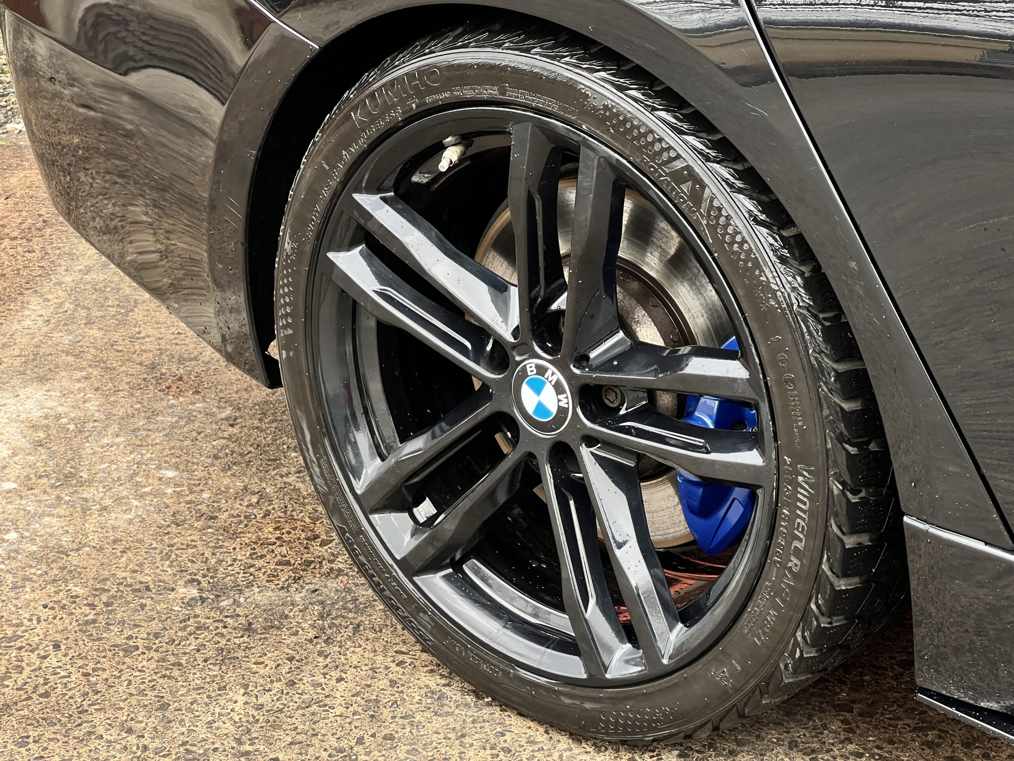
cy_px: 380
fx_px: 2256
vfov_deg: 19.1
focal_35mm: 77
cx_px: 507
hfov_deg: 25.3
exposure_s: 1/99
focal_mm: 9
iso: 80
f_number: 2.8
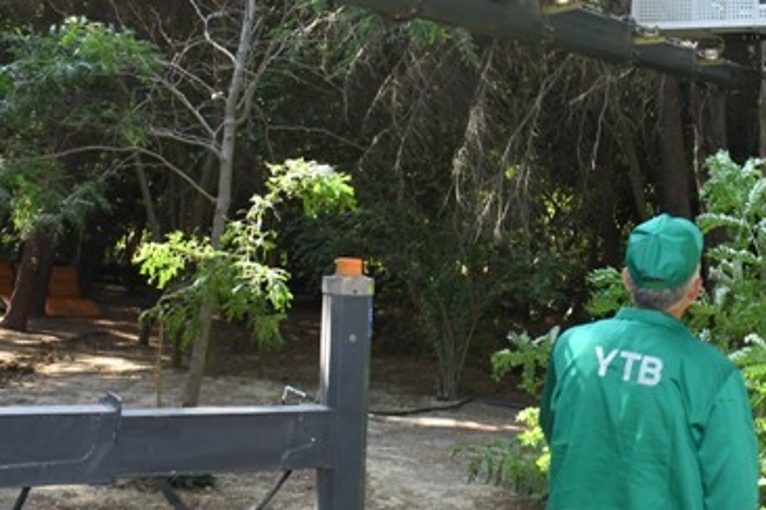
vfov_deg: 22.5
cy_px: 72
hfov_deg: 32.5
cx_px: 661
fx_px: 1255
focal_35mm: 59
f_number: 9
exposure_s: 1/80
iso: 640
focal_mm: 18
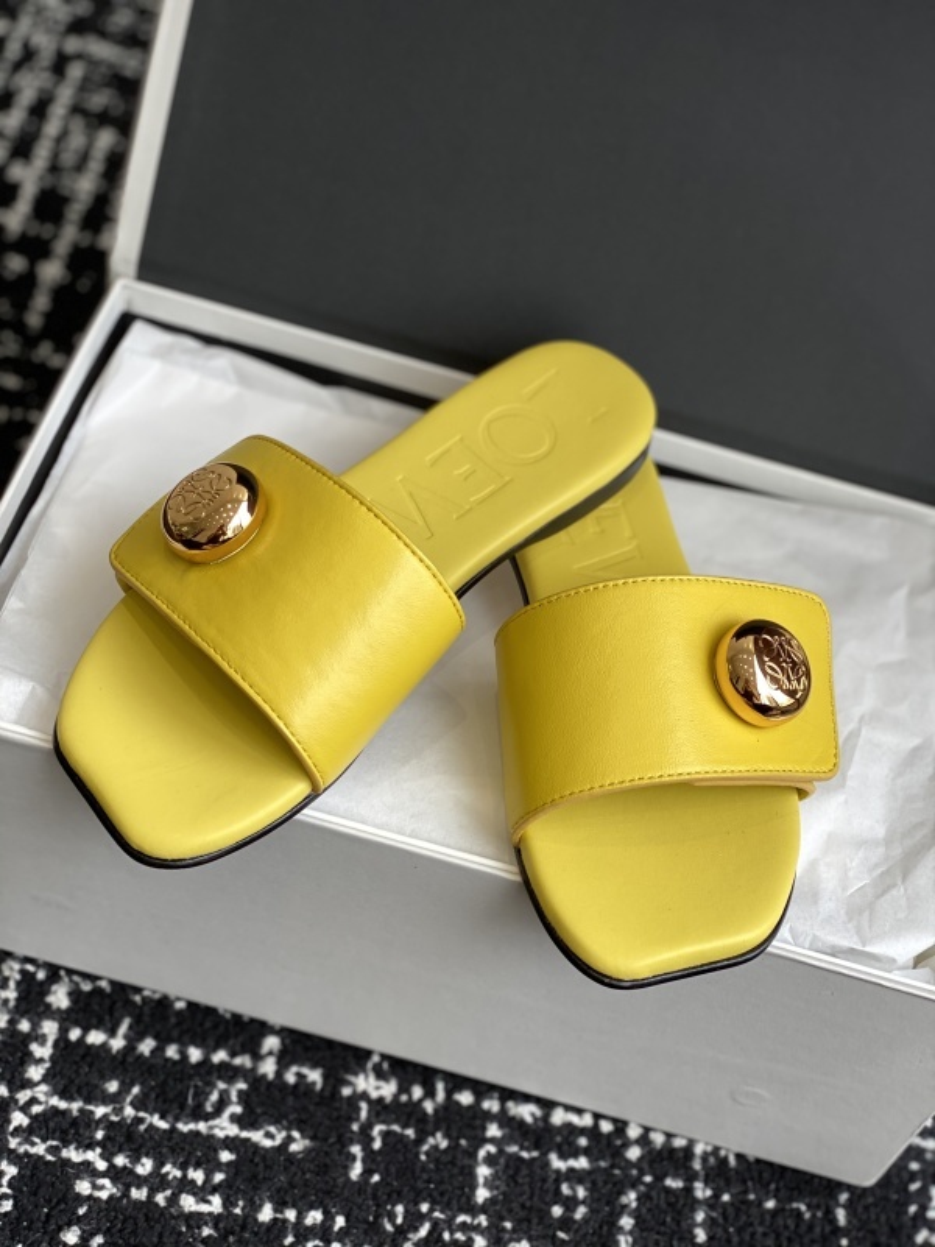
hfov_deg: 28.0
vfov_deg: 36.8
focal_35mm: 52
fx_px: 1873
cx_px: 468
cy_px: 624
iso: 20
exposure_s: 1/184
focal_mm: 6
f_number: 2
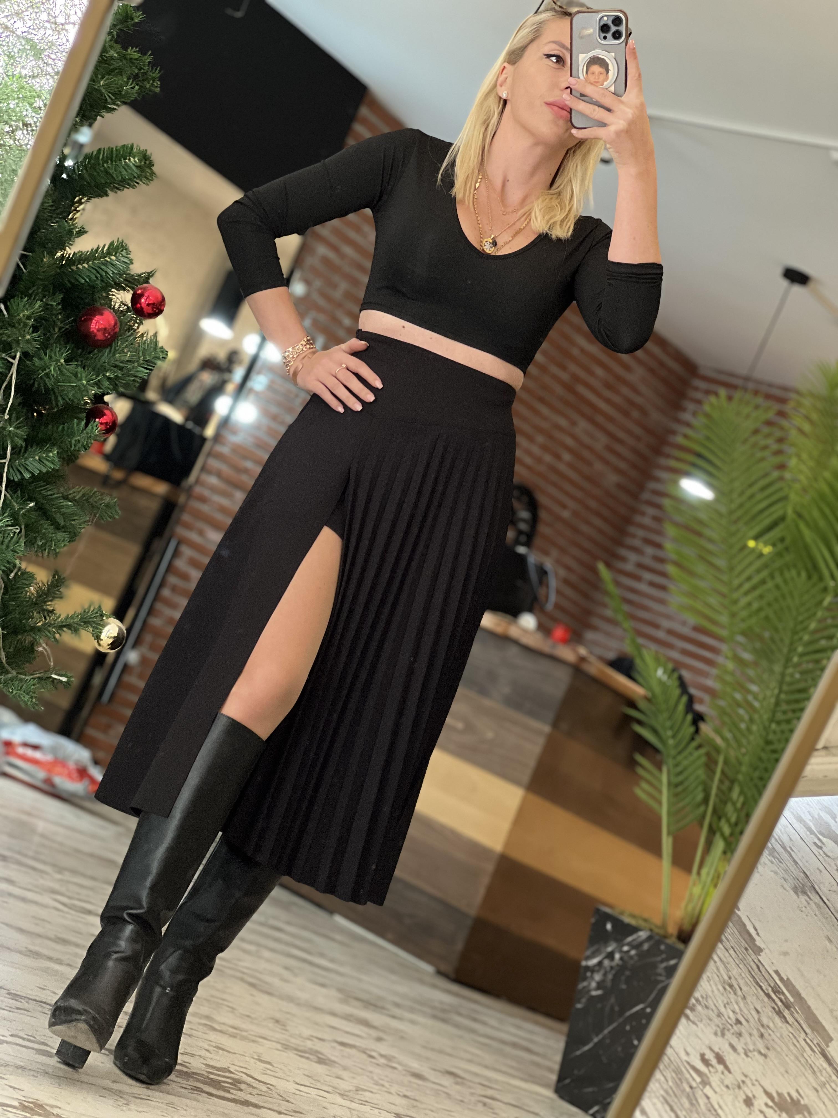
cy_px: 559
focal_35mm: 77
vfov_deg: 25.3
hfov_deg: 19.1
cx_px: 419
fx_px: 2485
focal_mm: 9
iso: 125
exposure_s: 1/33
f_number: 2.8
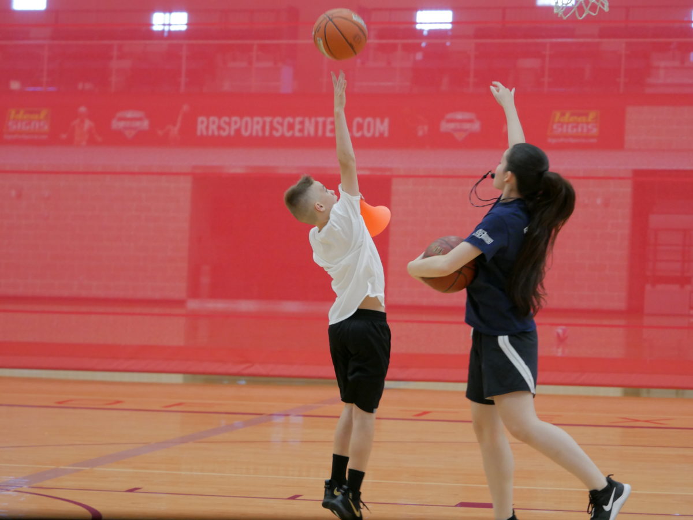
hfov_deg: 16.4
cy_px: 260
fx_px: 2403
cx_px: 346
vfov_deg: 12.4
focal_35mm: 120
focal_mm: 60
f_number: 2.8
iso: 2000
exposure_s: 1/320
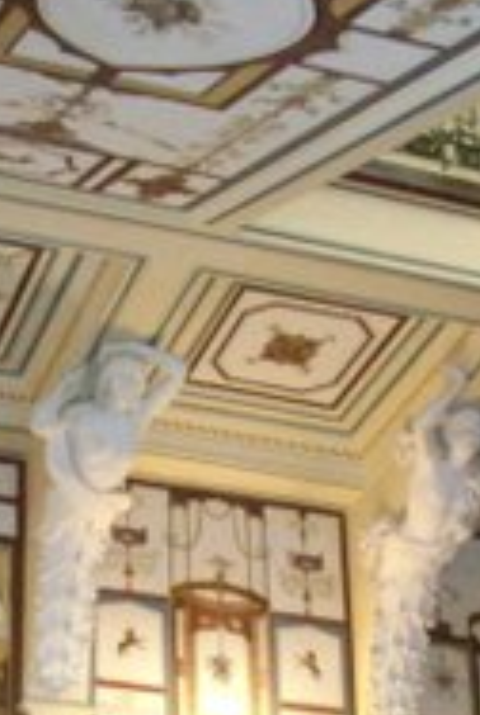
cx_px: 244
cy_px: 628
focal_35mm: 98
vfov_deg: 20.4
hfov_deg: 14.0
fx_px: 1953
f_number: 2.8
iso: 800
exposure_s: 1/14
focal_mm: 6.2
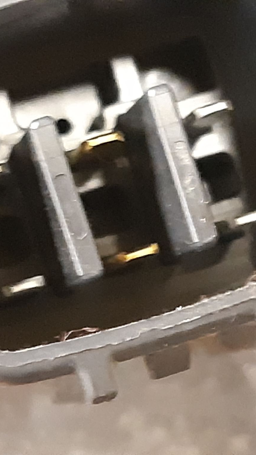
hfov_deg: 31.0
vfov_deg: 52.8
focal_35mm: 38
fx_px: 459
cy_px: 227
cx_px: 165
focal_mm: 3.93
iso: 640
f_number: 1.7
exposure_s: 1/25
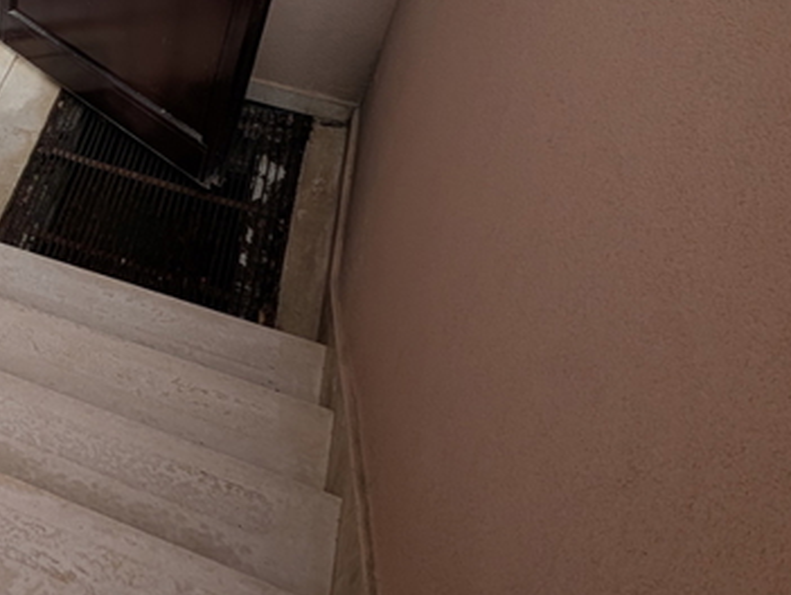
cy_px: 6
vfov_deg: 32.5
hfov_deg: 33.5
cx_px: -234
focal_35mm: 41
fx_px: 938
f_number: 1.7
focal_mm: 2.02
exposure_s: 1/873
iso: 56
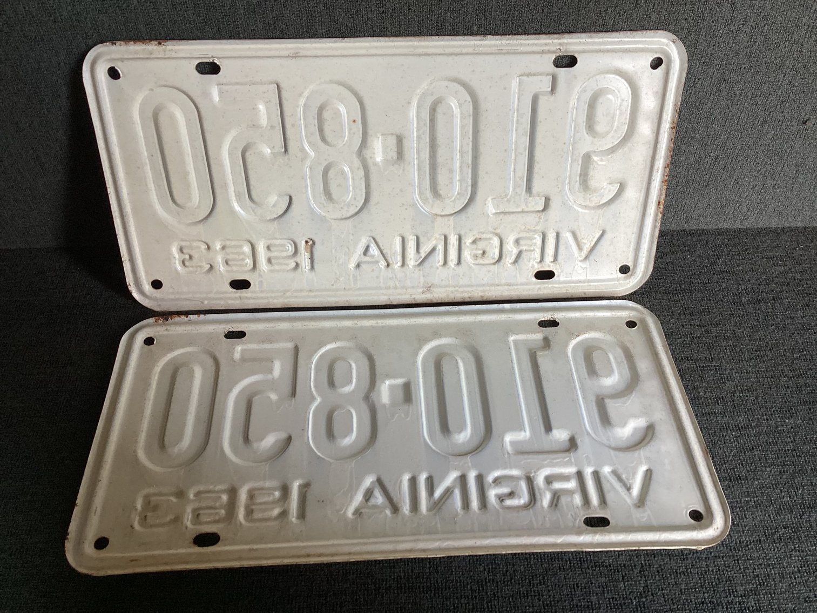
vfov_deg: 45.4
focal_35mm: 31
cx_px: 408
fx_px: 732
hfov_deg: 58.3
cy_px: 306
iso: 50
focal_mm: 3.3
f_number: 2.4
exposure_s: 1/100
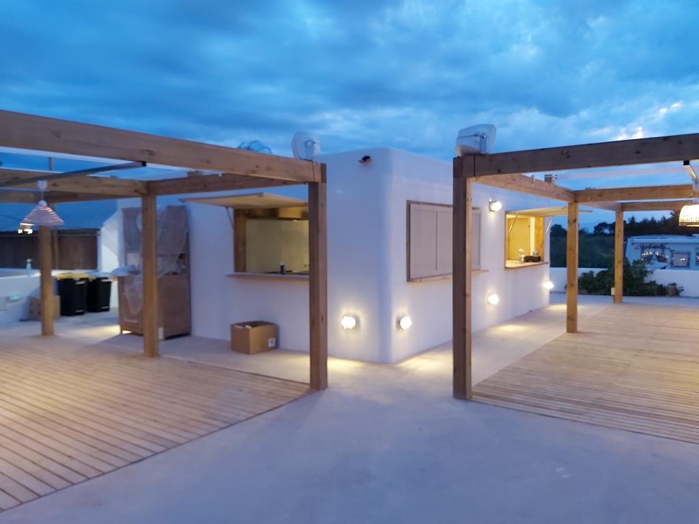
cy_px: 262
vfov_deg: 53.1
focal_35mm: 26
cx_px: 350
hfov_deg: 67.3
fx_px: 525
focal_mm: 3.92
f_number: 1.7
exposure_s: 1/25
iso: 500
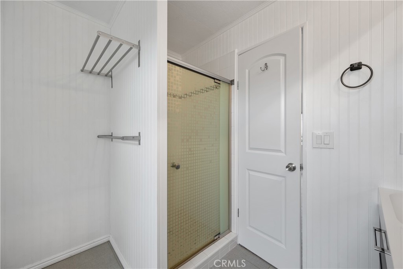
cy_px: 134
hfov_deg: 104.2
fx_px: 157
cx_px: 202
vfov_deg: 81.2
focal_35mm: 14
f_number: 8
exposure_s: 1/8
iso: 100
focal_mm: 14
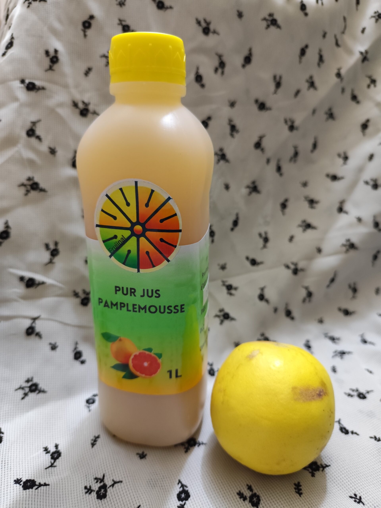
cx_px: 190
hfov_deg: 58.9
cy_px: 254
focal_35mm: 23
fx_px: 338
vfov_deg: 73.9
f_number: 1.65
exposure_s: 1/20
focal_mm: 6.14
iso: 2500
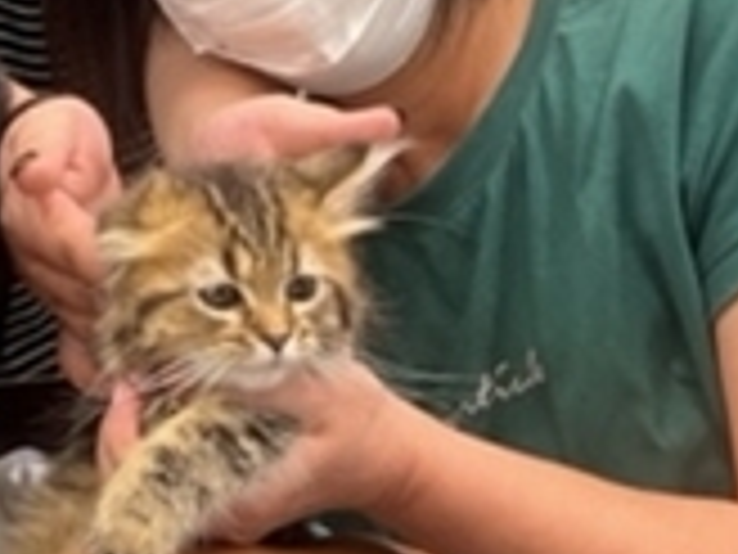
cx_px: 176
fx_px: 2025
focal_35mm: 95
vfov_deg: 15.0
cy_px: -126
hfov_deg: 20.5
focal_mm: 5.7
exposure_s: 1/100
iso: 100
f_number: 1.5
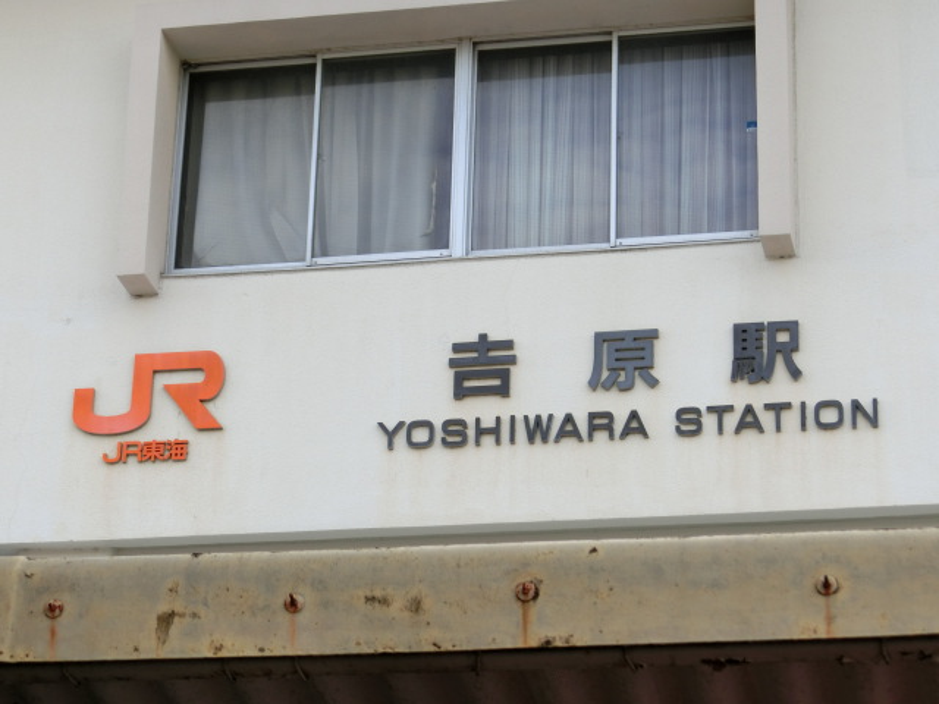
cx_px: 470
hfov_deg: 18.4
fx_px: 2903
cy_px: 352
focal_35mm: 107
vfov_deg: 13.8
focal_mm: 19.1
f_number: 5.7
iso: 100
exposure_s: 1/125
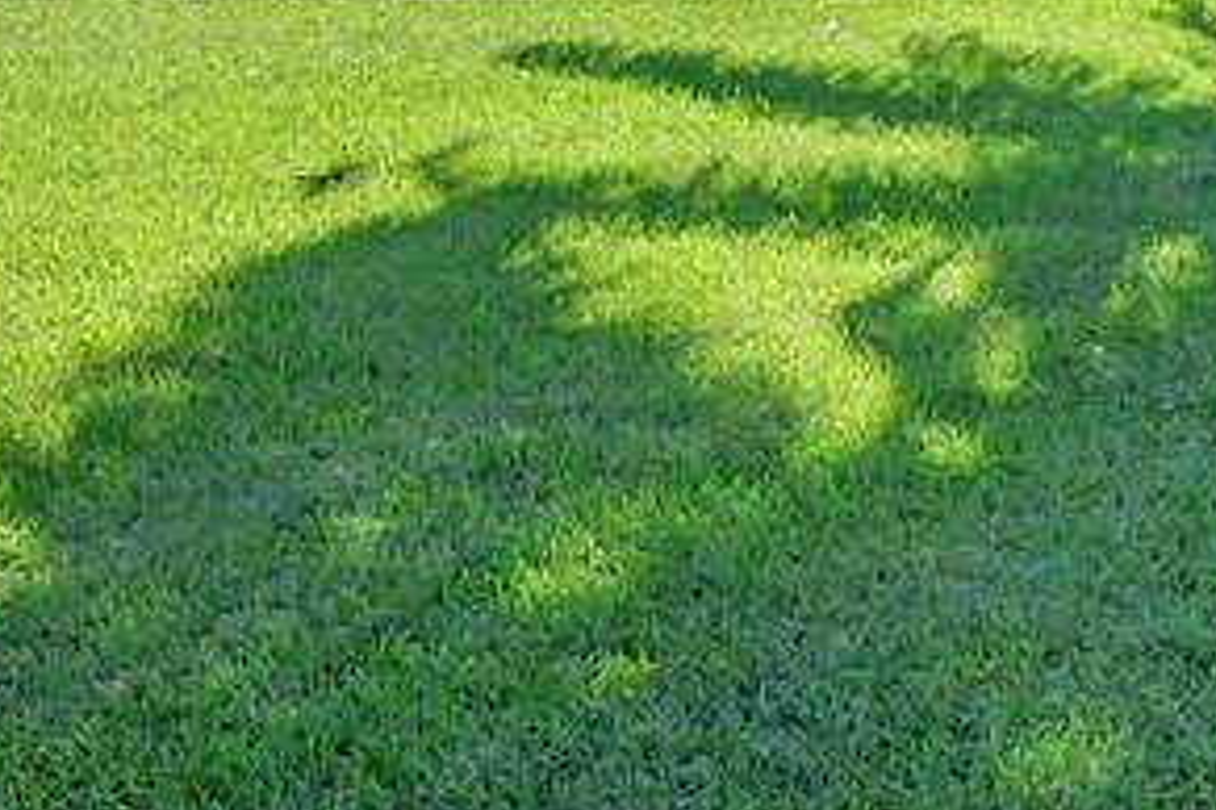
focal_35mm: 88
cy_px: -129
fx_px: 2972
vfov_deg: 15.1
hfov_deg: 23.0
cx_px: 405
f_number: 8
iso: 800
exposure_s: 1/800
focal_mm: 16
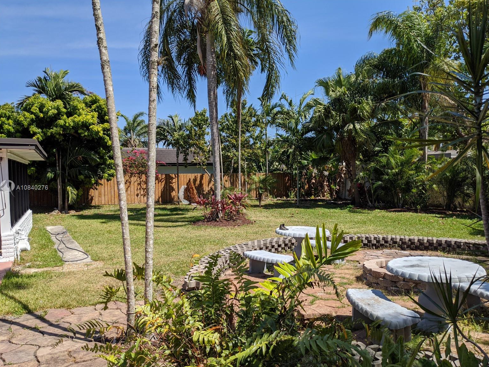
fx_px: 396
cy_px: 188
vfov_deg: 49.7
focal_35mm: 28
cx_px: 252
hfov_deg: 63.4
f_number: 1.73
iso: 52
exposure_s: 1/3906
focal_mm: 4.38
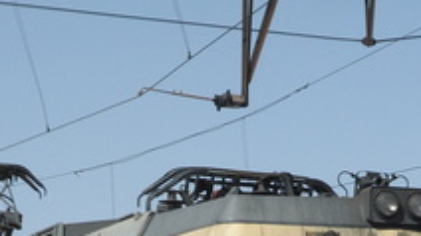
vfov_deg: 6.7
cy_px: 375
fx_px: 1997
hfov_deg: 12.0
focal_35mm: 179
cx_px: 207
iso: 80
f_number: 3.9
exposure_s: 1/1000
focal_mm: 8
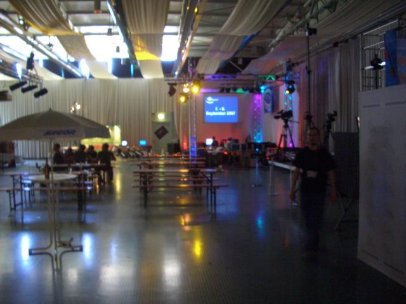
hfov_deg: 52.6
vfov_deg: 40.7
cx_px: 203
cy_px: 152
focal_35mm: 35
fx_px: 411
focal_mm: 5.8
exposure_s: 1/8
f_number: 2.6
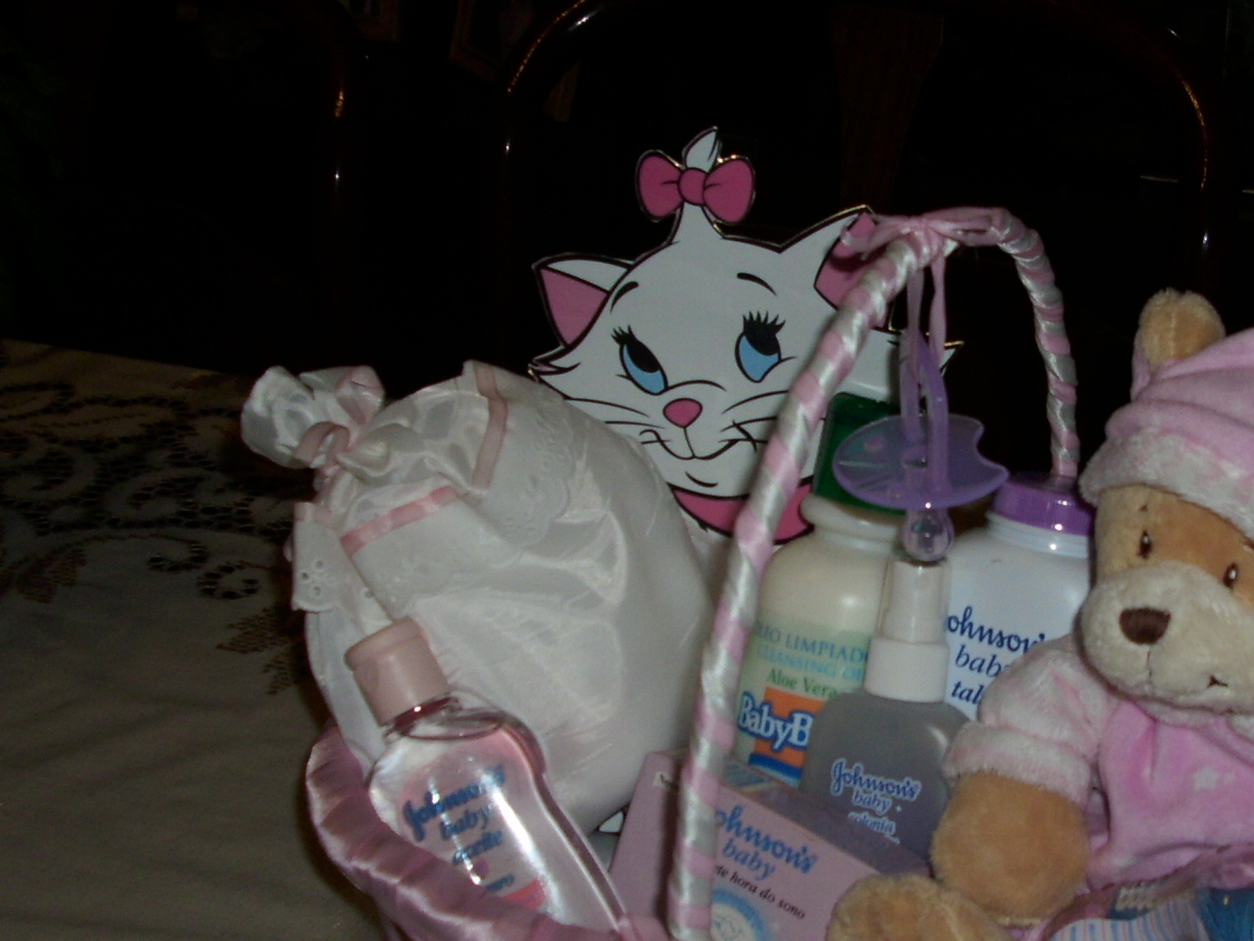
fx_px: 2029
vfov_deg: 26.1
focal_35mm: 56
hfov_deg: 33.8
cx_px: 906
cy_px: 528
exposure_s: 1/60
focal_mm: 6.2
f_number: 2.8
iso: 50
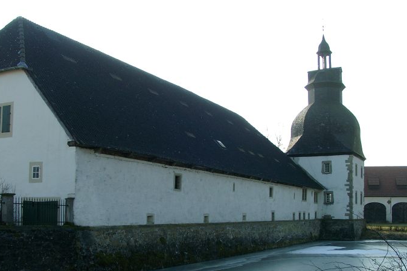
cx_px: 196
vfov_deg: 31.8
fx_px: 475
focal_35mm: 42
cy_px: 161
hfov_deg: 46.4
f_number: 4
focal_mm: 7.13
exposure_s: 1/268
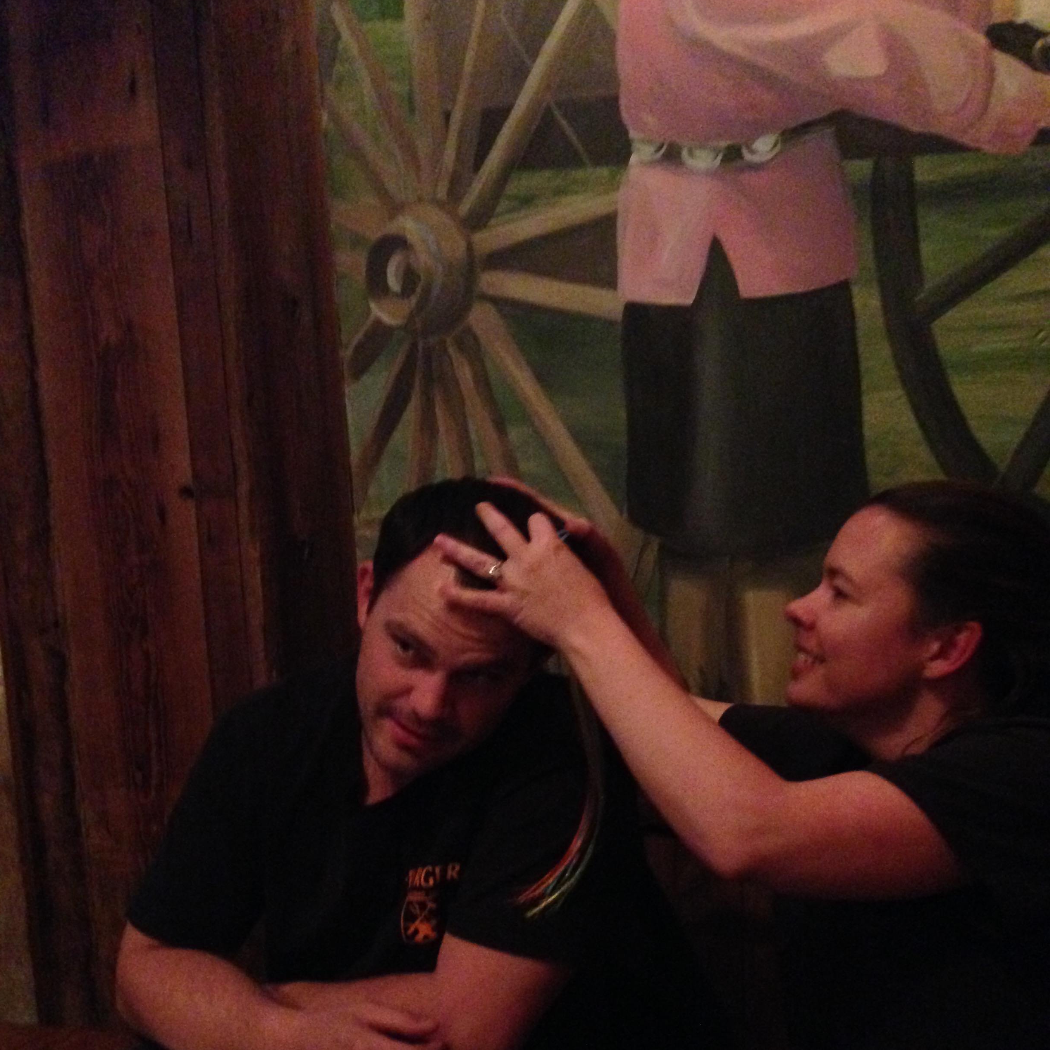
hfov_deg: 42.8
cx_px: 524
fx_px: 1338
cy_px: 689
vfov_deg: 42.3
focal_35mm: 39
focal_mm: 4.12
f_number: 2.4
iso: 800
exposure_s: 1/15
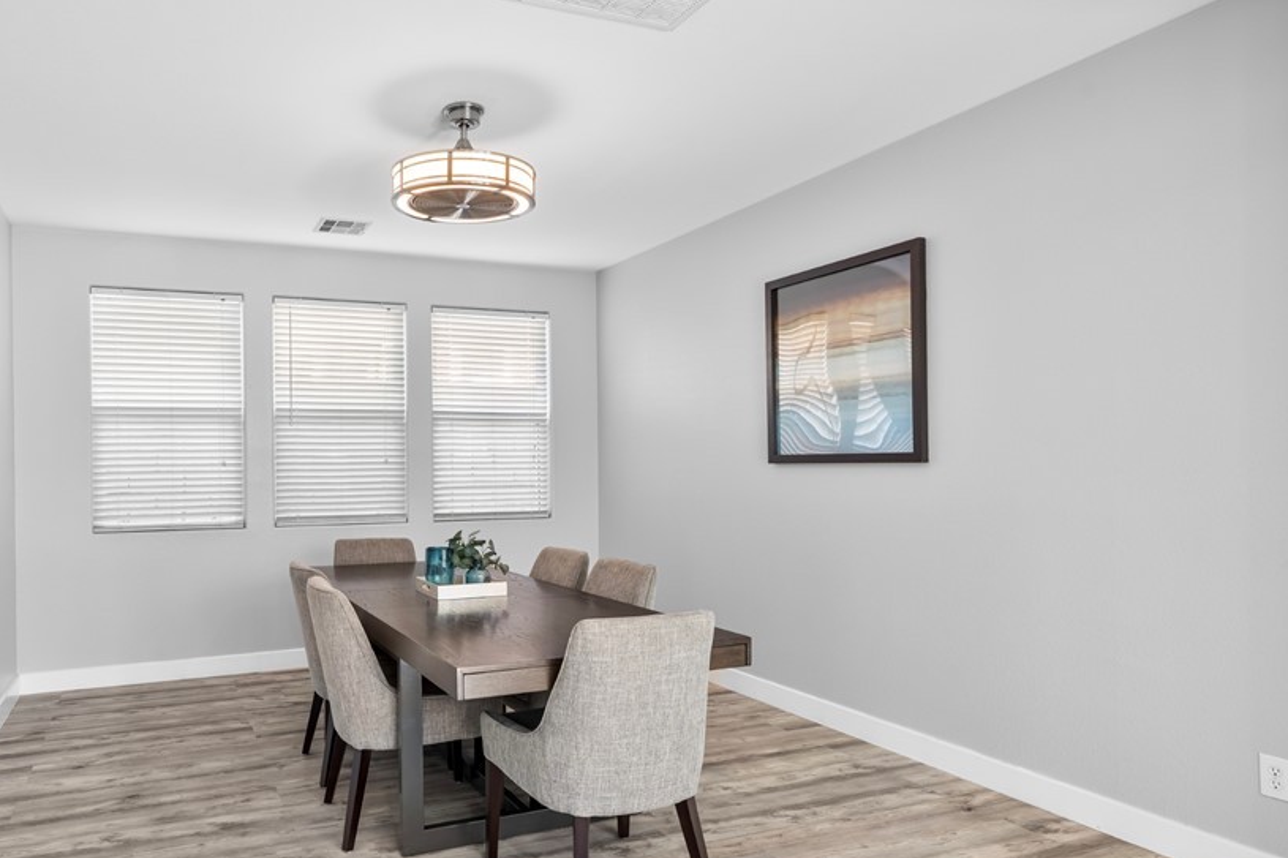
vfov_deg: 53.0
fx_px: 858
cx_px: 465
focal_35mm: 24
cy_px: 468
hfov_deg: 72.2
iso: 250
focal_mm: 18
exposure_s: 1/25
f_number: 8
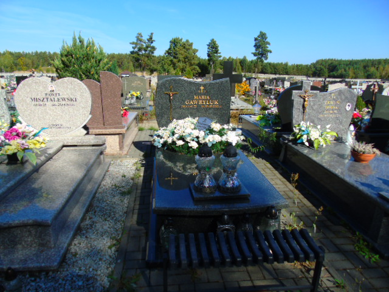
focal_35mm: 25
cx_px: 194
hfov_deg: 69.4
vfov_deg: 54.9
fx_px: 281
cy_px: 146
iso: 80
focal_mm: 4.4
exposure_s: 1/800
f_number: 3.4
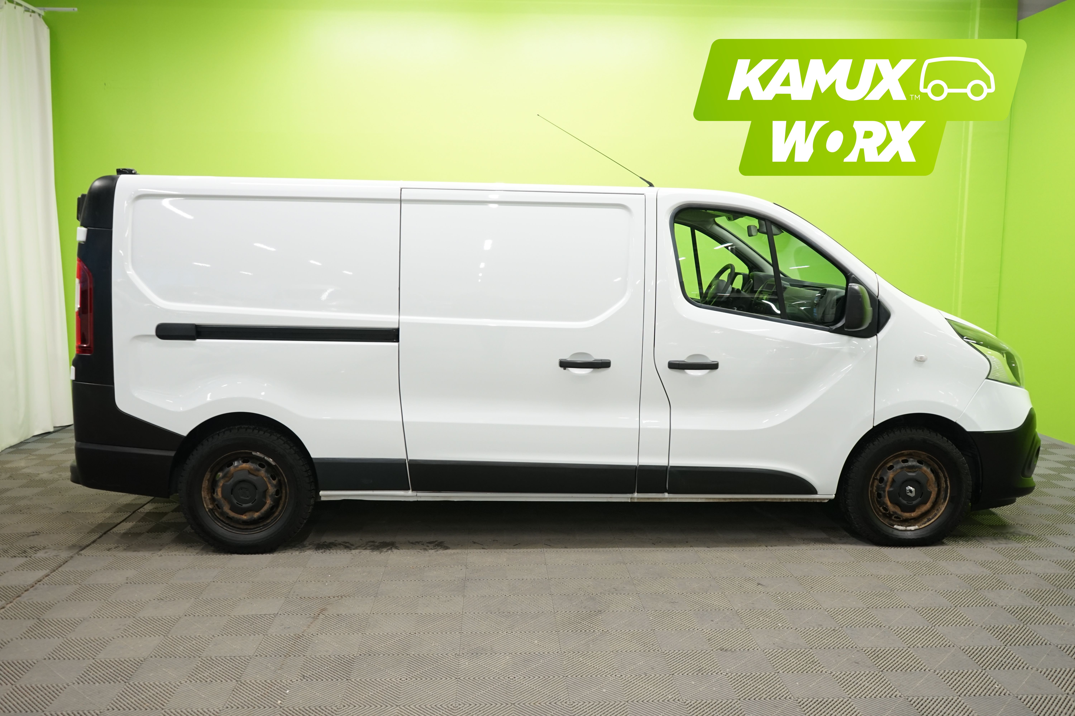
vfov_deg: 45.0
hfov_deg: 63.7
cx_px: 538
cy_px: 358
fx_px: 866
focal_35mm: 29
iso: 800
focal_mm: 29
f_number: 5.6
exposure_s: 1/30
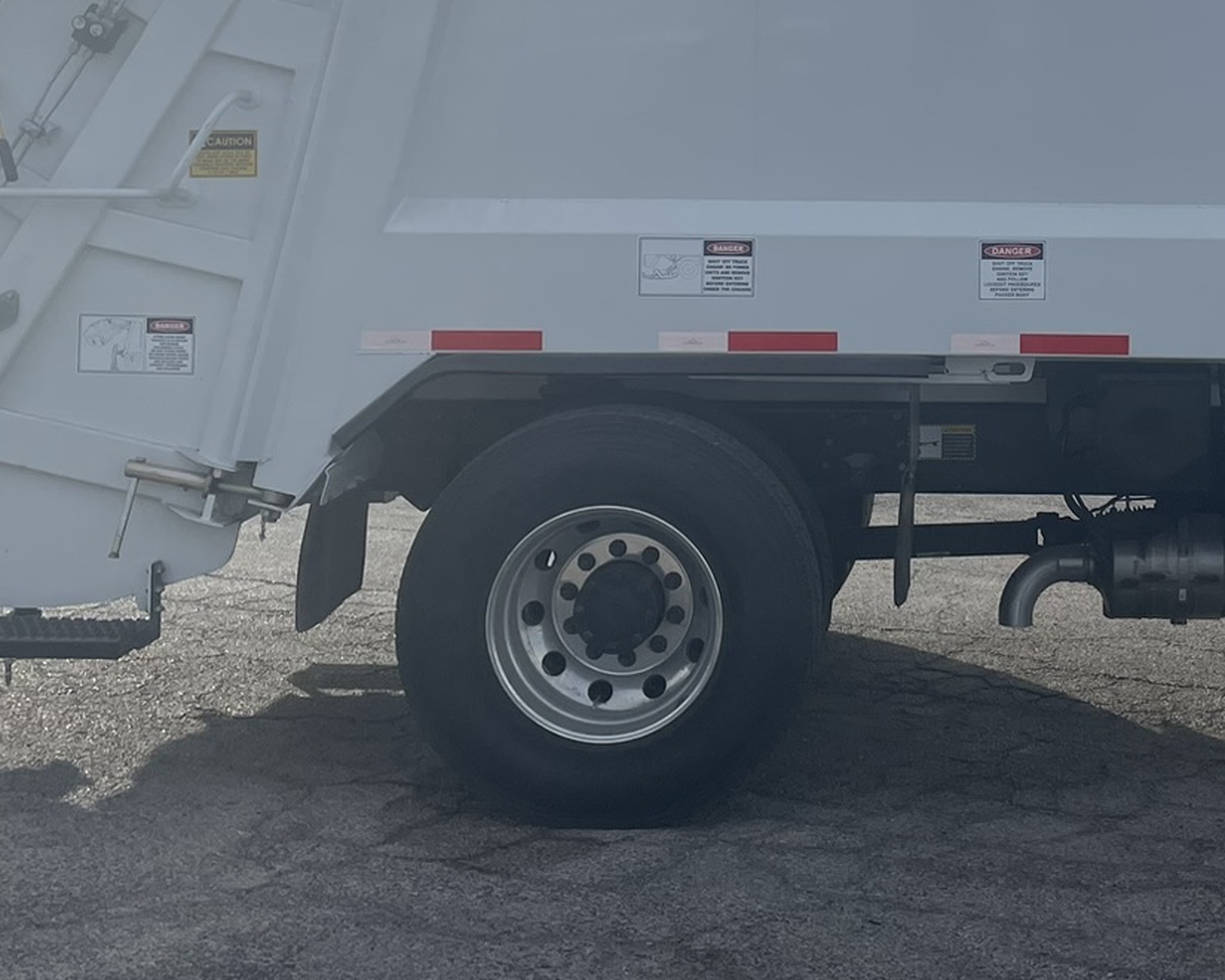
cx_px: 1044
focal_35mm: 63
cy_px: 88
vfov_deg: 23.5
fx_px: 2284
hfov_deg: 29.1
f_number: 1.6
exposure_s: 1/6494
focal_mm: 4.2
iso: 32
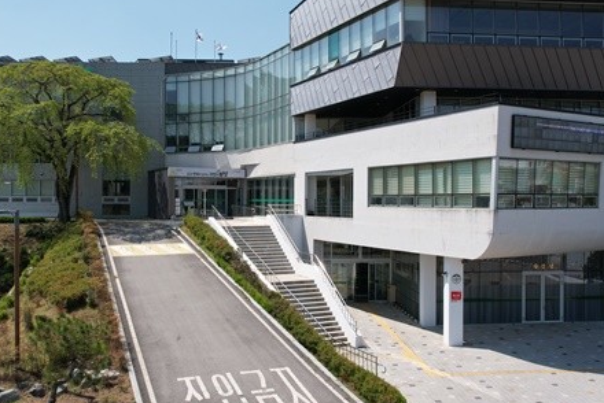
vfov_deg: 41.2
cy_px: 188
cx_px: 290
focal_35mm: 32
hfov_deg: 58.7
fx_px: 537
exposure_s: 1/2500
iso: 130
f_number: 2.8
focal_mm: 8.38
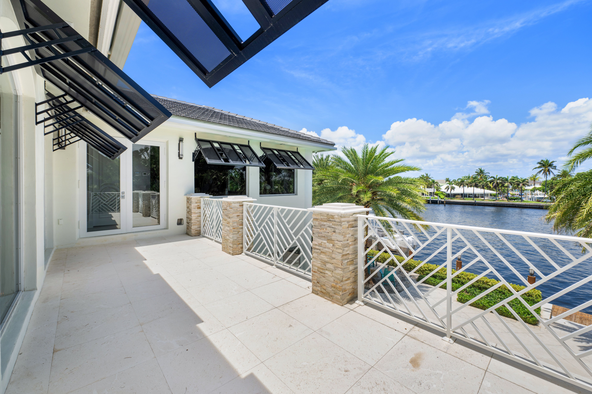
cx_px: 296
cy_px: 197
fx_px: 230
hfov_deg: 104.3
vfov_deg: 81.2
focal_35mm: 14
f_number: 6.3
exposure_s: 1/500
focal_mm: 14
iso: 160
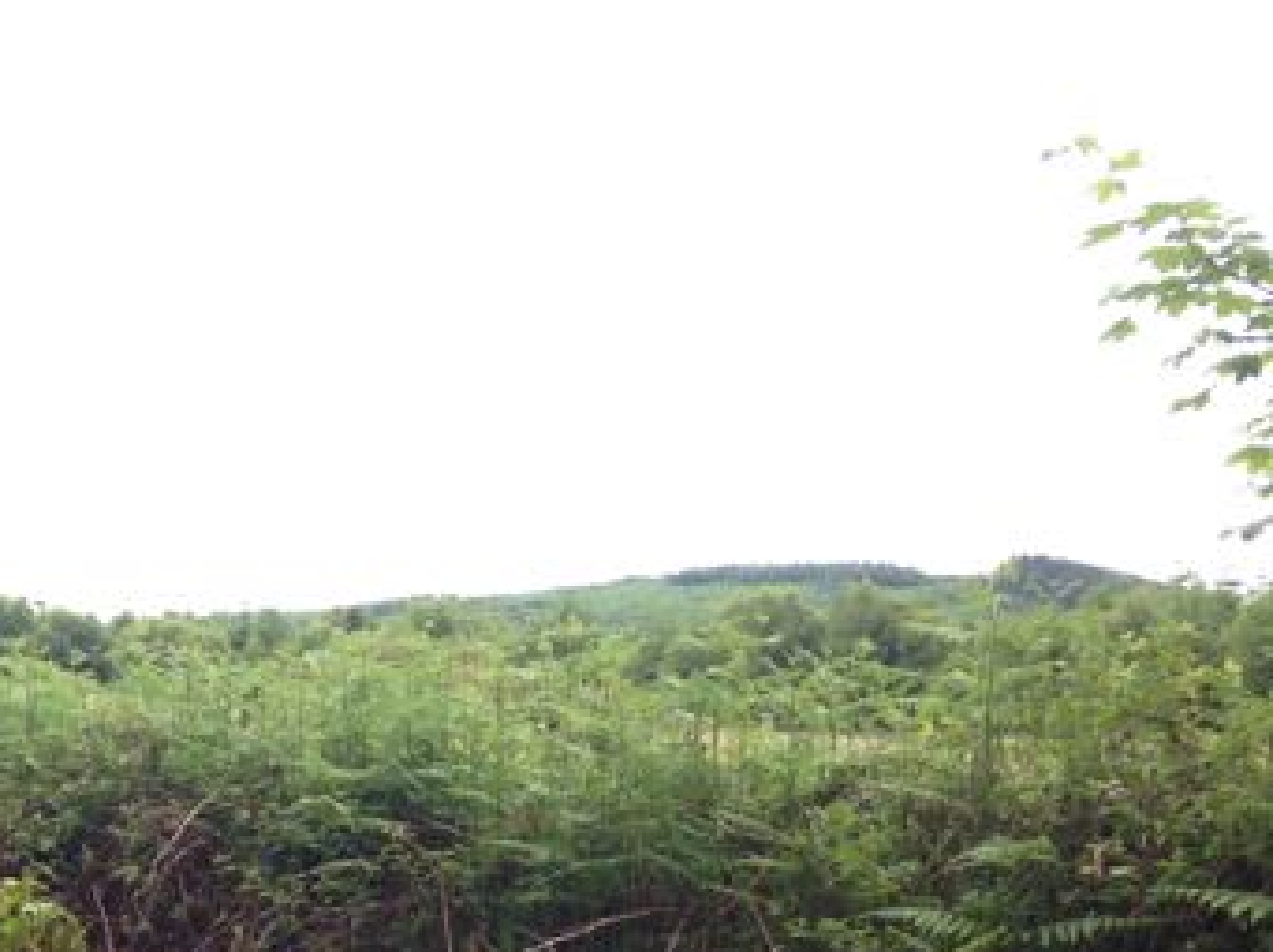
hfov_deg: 30.0
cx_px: 142
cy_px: 859
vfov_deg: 23.0
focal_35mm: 62
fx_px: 2278
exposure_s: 1/156
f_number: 2.4
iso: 50
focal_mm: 4.12
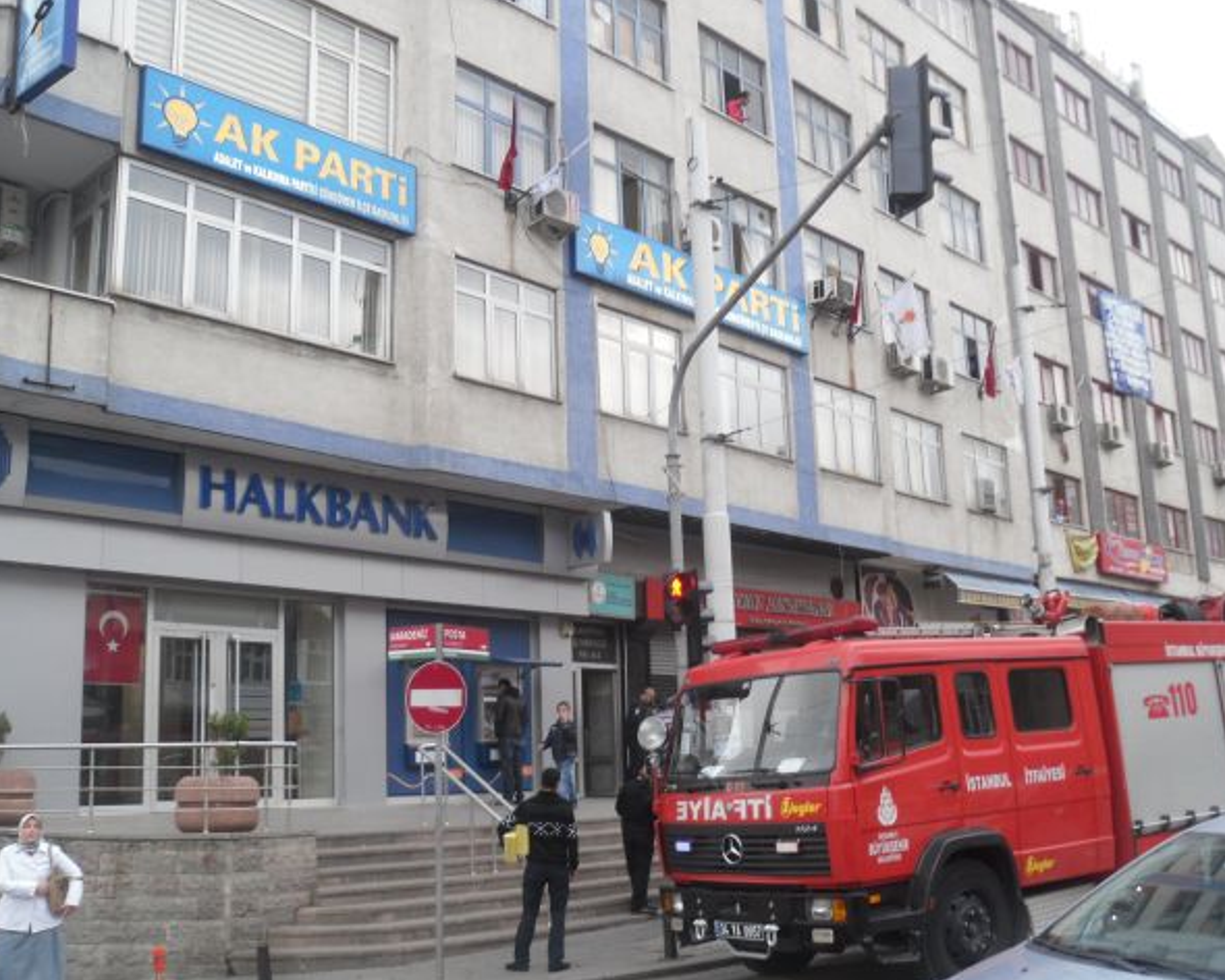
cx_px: 615
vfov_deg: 41.2
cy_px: 490
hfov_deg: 50.3
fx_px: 1305
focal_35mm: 36
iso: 100
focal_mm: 6
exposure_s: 1/45
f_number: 2.8
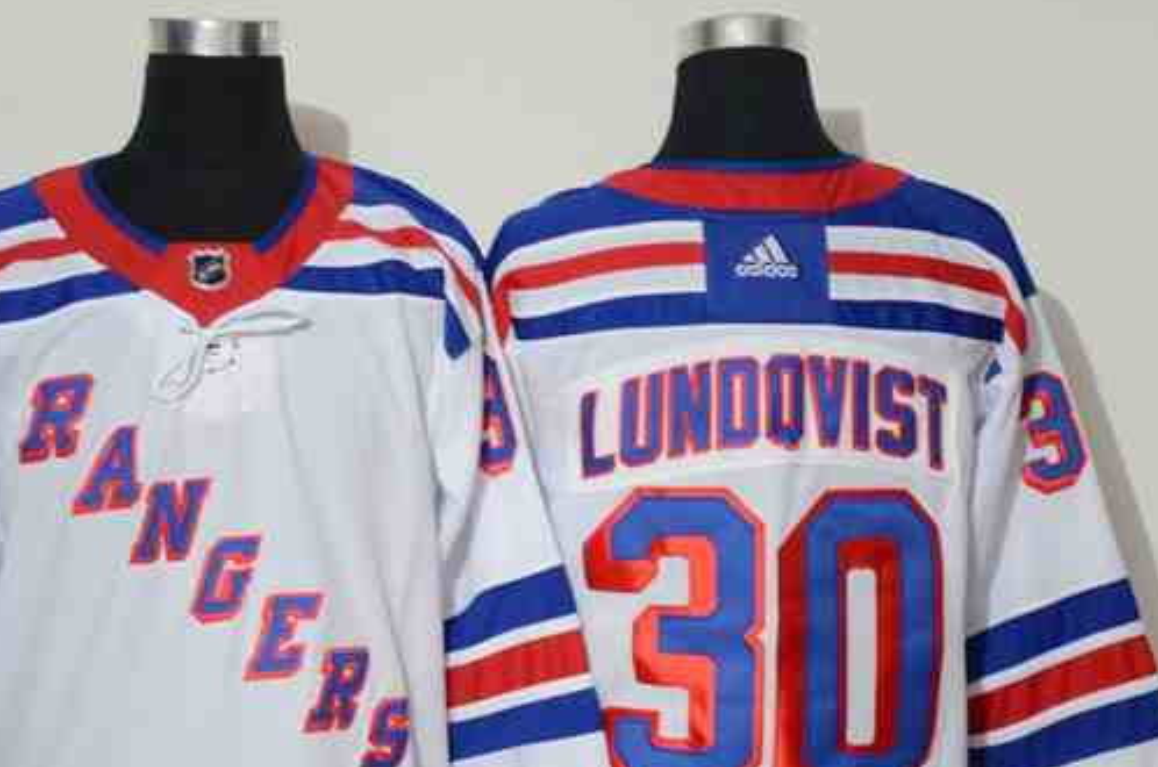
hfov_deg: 12.9
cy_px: 581
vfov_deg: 8.6
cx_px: 502
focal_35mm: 159
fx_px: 5105
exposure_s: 1/10
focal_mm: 66
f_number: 5
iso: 4000
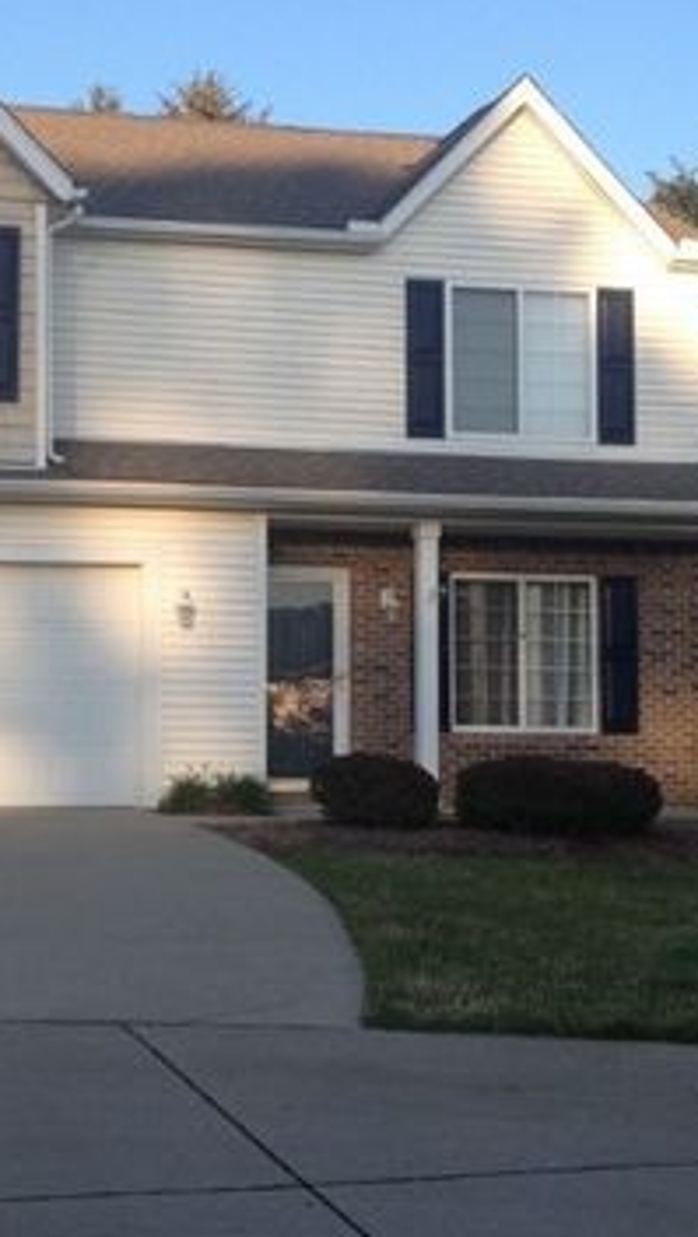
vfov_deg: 29.3
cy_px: 640
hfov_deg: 16.7
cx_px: 140
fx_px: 2365
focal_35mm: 72
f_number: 2.4
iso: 50
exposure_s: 1/511
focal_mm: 4.28
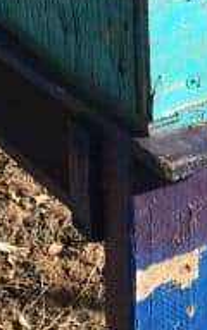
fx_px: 1155
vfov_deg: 15.3
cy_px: -141
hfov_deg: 10.1
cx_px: 255
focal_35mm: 128
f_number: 2.2
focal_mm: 4.15
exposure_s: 1/1923
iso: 25
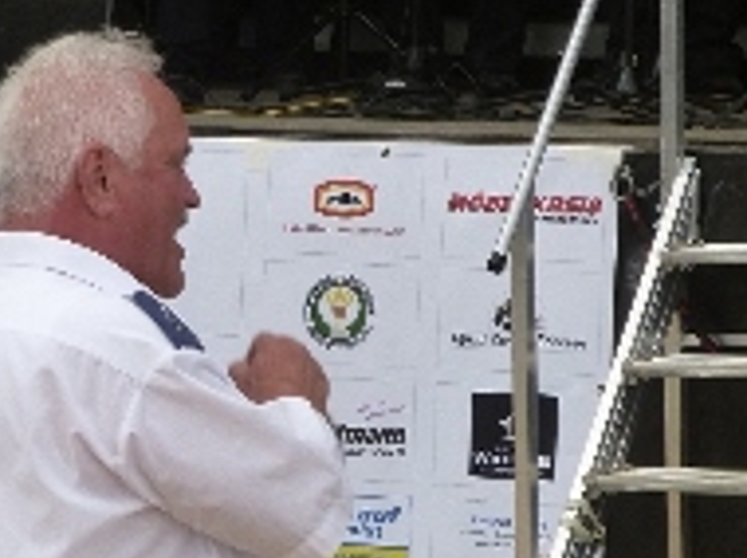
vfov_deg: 4.3
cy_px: 293
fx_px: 7392
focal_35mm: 343
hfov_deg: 5.8
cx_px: 75
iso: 160
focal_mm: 27.7
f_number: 5.3
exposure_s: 1/200
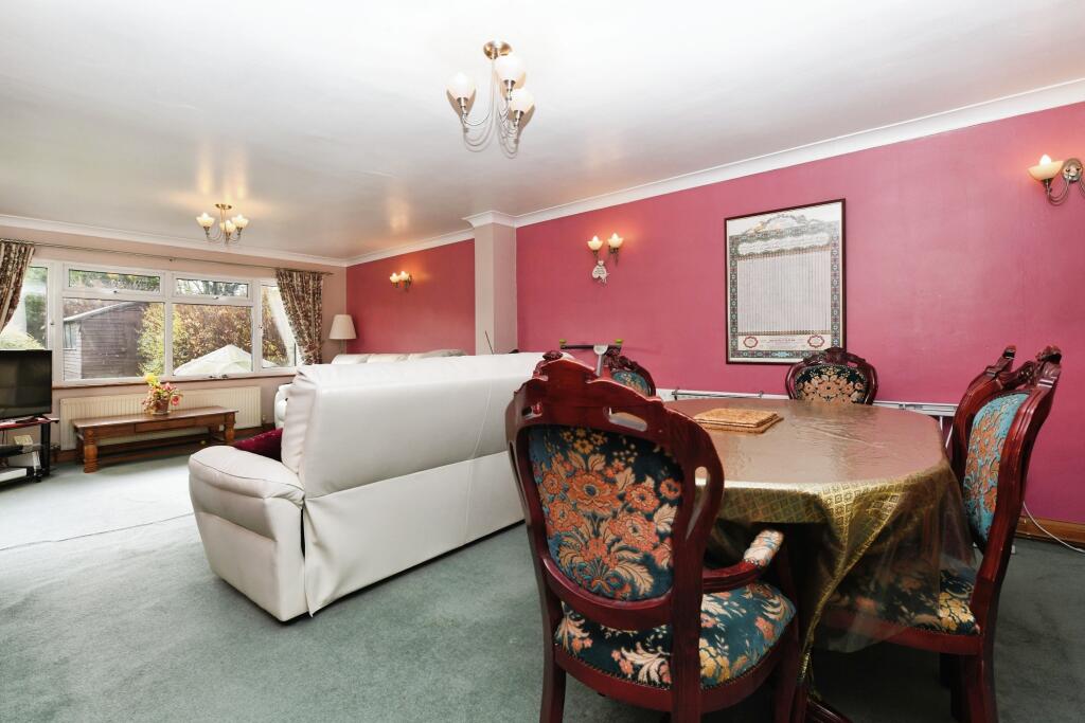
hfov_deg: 96.7
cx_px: 542
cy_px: 362
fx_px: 482
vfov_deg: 73.8
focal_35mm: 16
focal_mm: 16
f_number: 10
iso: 800
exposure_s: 1/100
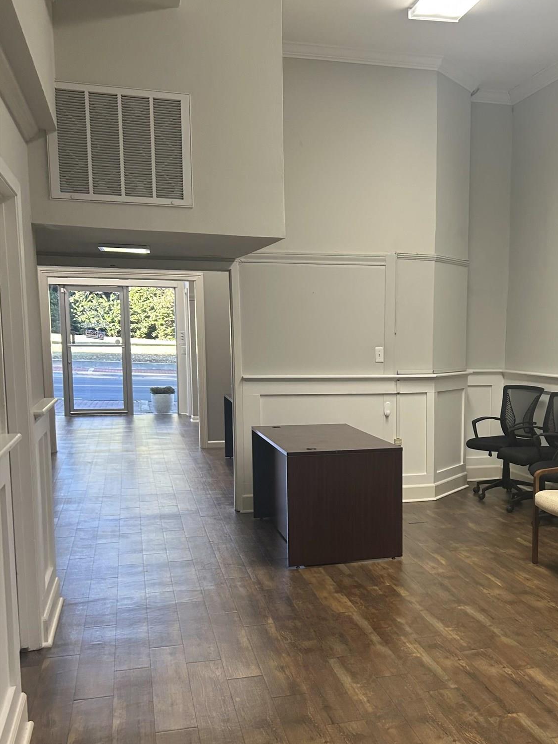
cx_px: 428
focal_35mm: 40
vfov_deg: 46.5
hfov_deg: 35.1
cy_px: 457
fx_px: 860
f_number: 1.5
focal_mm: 5.7
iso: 100
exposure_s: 1/120
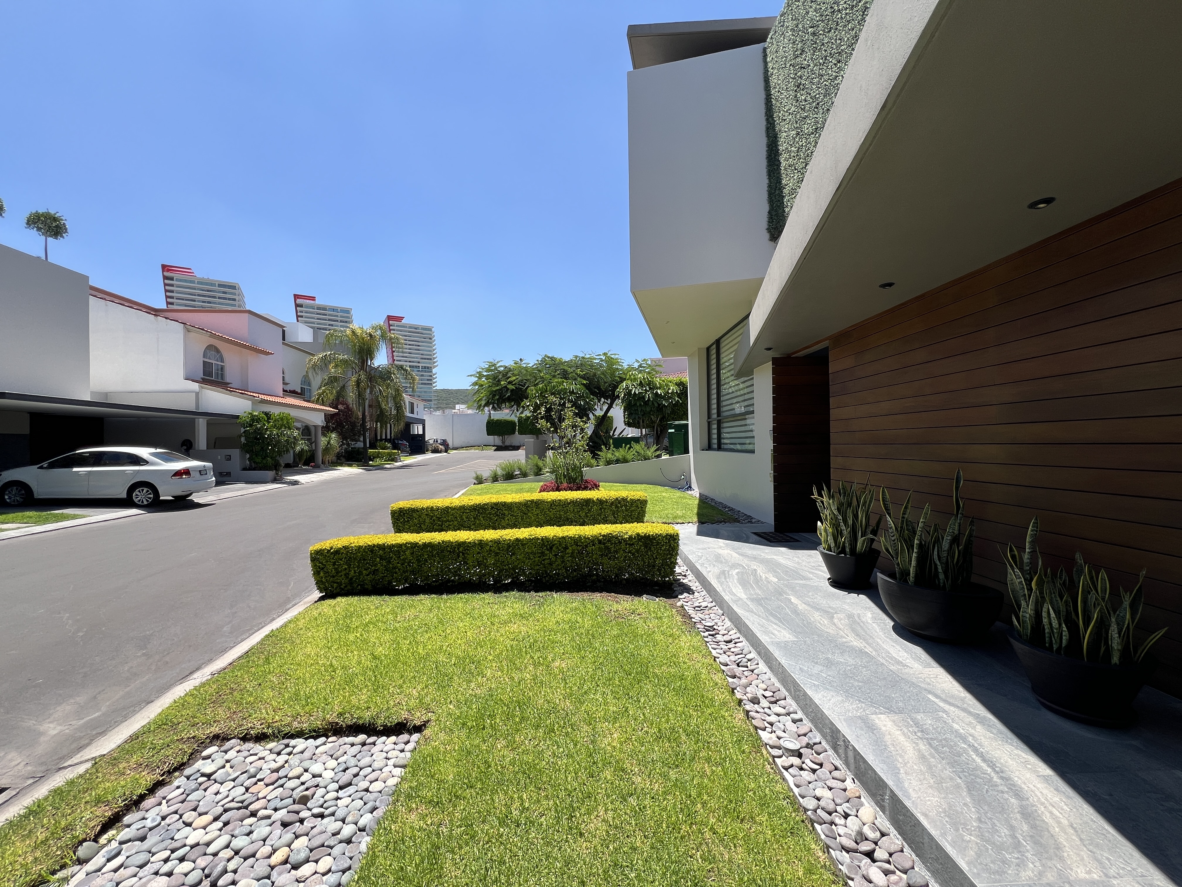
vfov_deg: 89.9
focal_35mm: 13
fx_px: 444
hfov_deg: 106.2
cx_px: 591
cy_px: 444
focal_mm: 1.57
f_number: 1.8
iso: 32
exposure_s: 1/1143
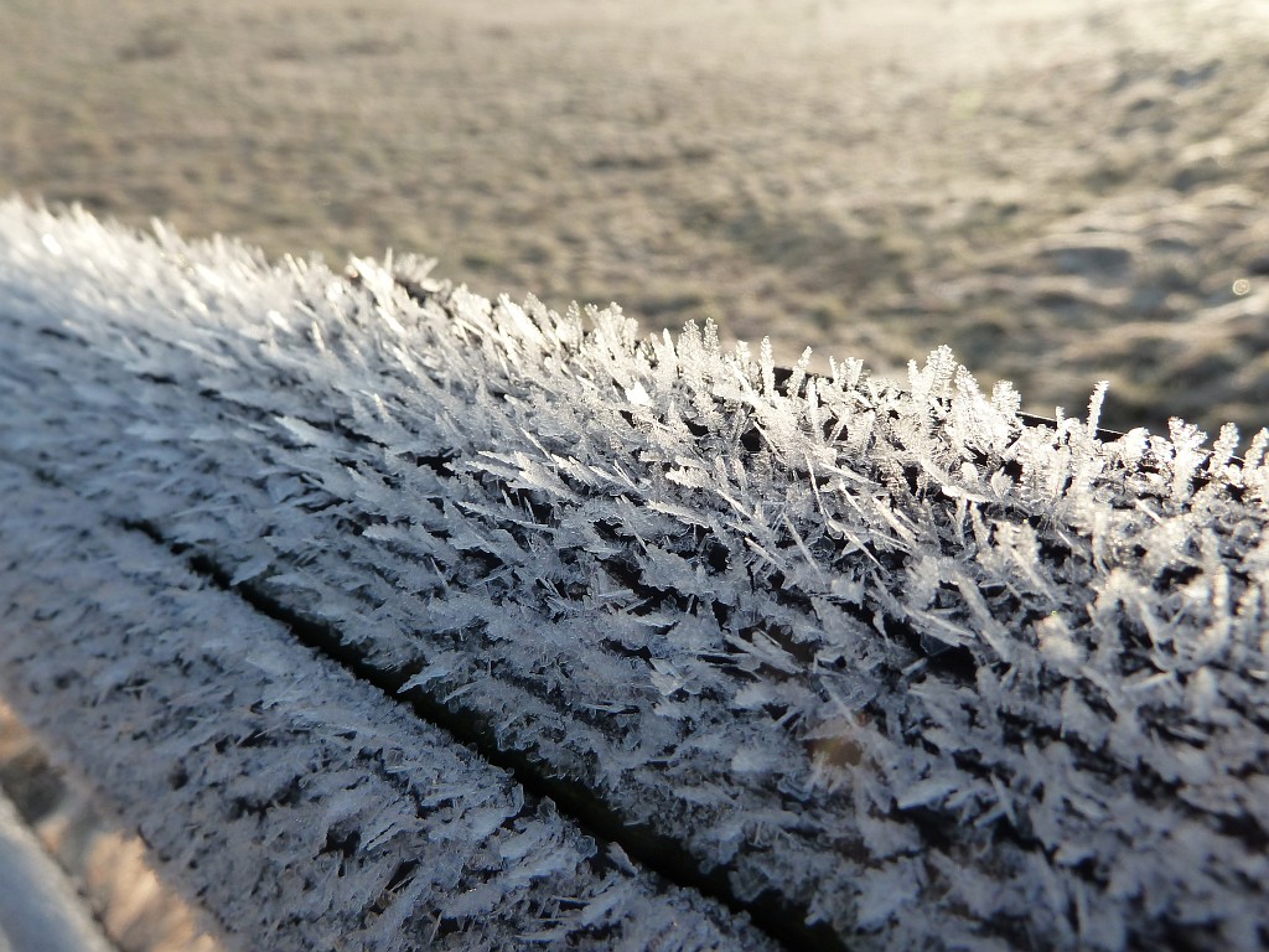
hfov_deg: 69.4
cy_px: 476
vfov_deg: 54.9
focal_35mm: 25
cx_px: 634
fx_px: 916
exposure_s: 1/160
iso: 125
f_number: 4
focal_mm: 4.1
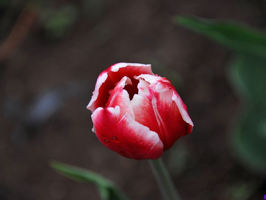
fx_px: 2505
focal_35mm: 326
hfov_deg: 6.1
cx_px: 139
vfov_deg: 4.6
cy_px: 100
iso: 800
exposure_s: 1/500
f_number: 5.6
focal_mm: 300
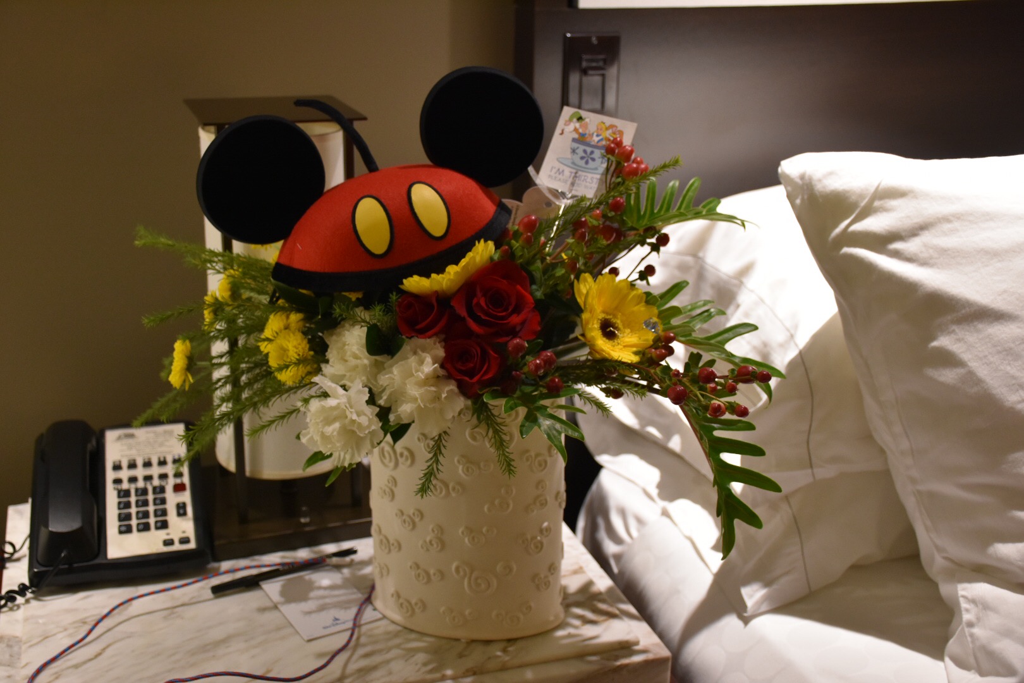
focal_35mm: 45
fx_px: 1280
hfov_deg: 43.6
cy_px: 342
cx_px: 512
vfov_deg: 29.9
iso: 1400
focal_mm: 30
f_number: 4
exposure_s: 1/60
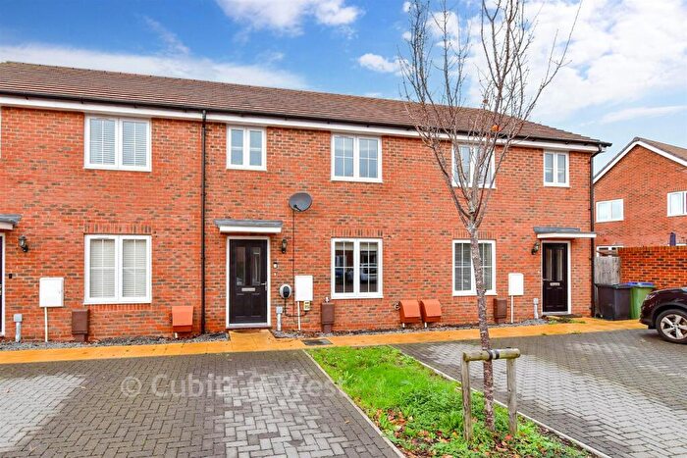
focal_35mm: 19
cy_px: 229
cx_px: 344
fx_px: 363
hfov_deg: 86.9
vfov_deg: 64.6
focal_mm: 13
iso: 500
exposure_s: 1/125
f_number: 8
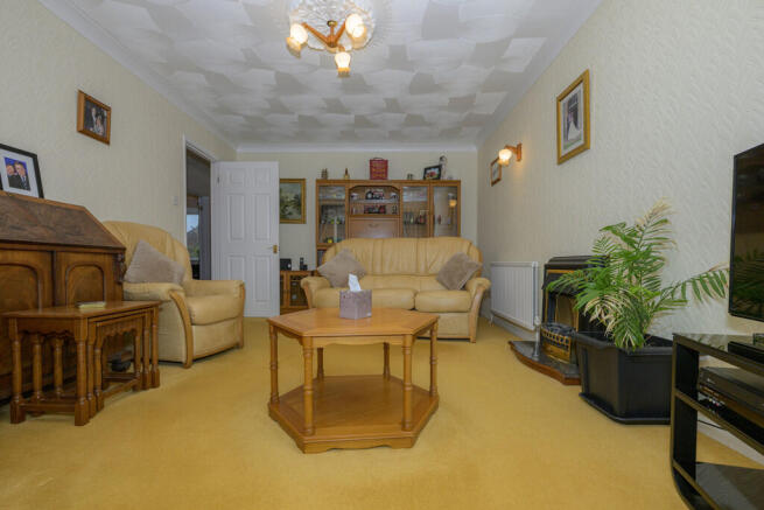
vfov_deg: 73.8
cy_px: 255
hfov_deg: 96.7
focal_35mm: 16
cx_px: 382
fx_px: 340
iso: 320
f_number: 9
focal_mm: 16
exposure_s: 1/60
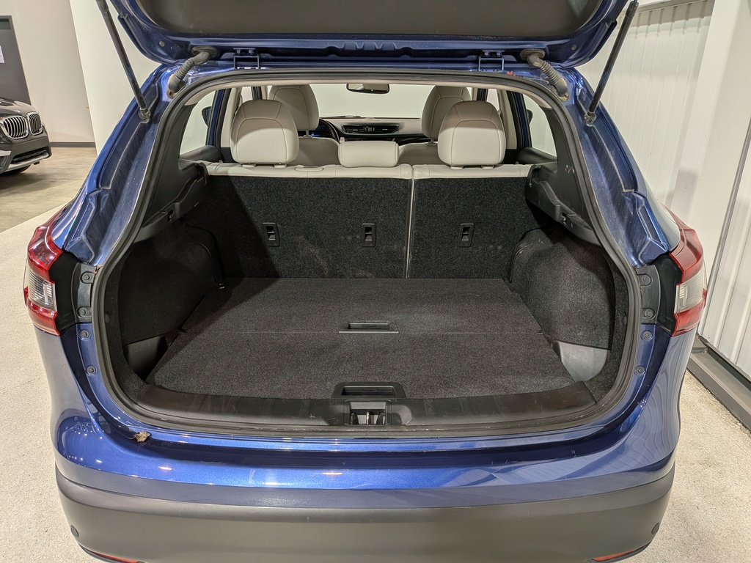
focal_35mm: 24
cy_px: 282
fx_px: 521
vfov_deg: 56.8
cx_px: 376
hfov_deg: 71.6
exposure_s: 1/69.8
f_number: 1.7
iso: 27
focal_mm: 4.53
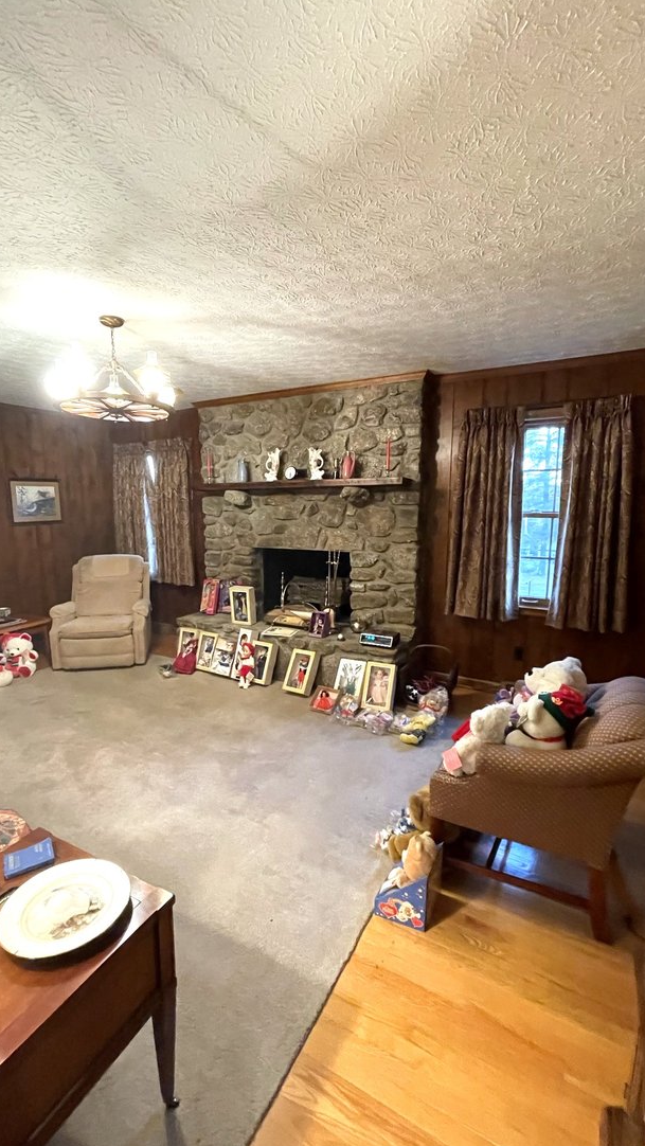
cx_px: 309
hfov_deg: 67.1
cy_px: 589
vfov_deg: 99.3
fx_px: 486
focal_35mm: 16
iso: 1000
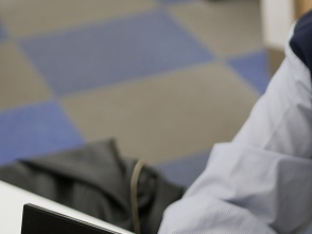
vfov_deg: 10.7
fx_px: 1227
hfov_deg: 14.5
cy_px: -65
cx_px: 208
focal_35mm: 136
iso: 200
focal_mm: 25
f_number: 1.7
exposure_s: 1/160
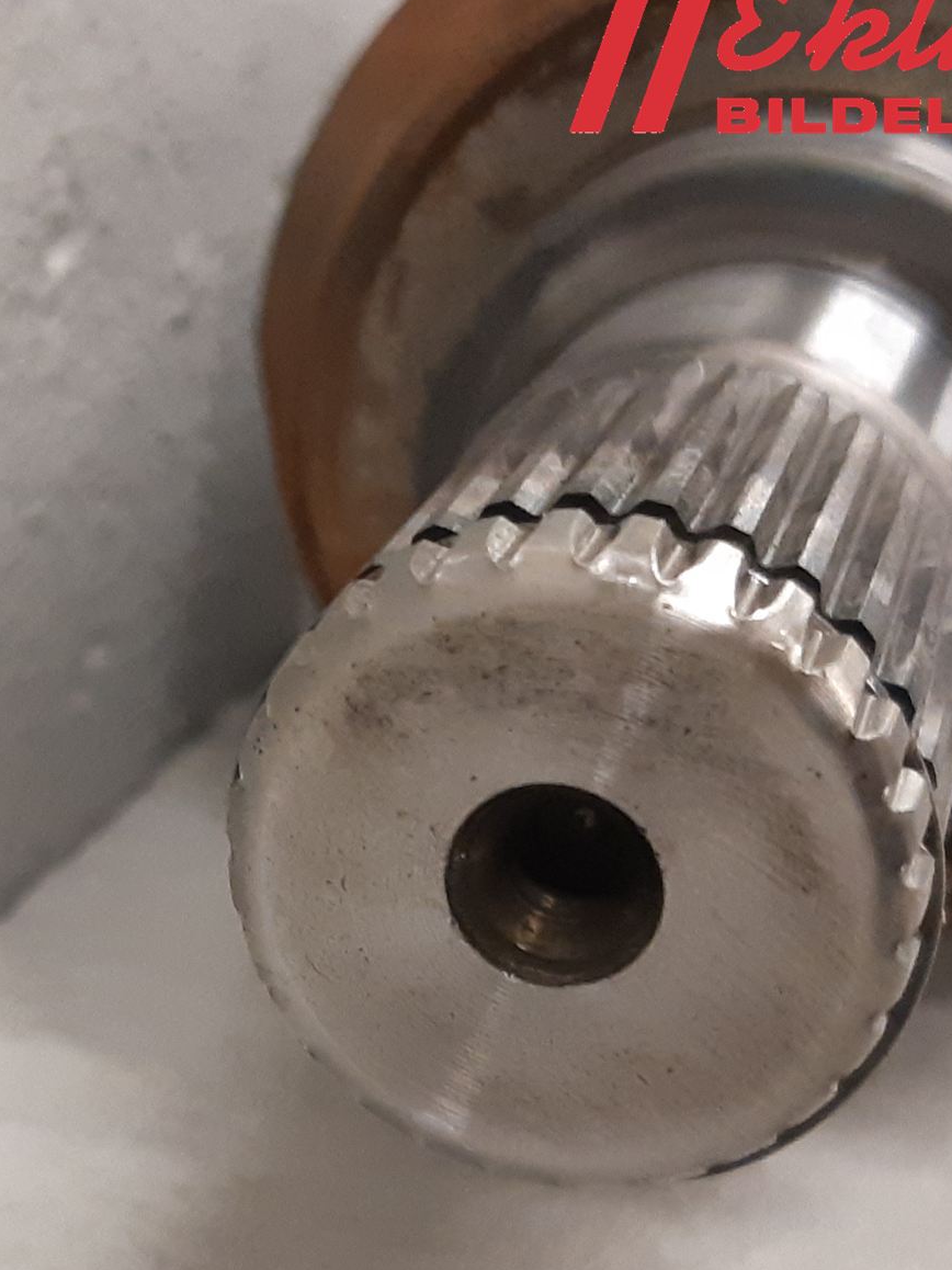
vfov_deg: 41.0
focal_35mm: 46
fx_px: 1687
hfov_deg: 30.3
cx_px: 120
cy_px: 790
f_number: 1.7
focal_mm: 3.93
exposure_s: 1/50
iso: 250
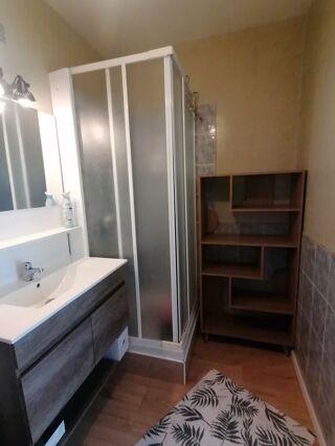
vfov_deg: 91.0
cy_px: 223
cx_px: 168
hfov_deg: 74.7
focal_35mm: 17
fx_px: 219
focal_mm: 2.7
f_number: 2.4
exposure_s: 1/50
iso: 400
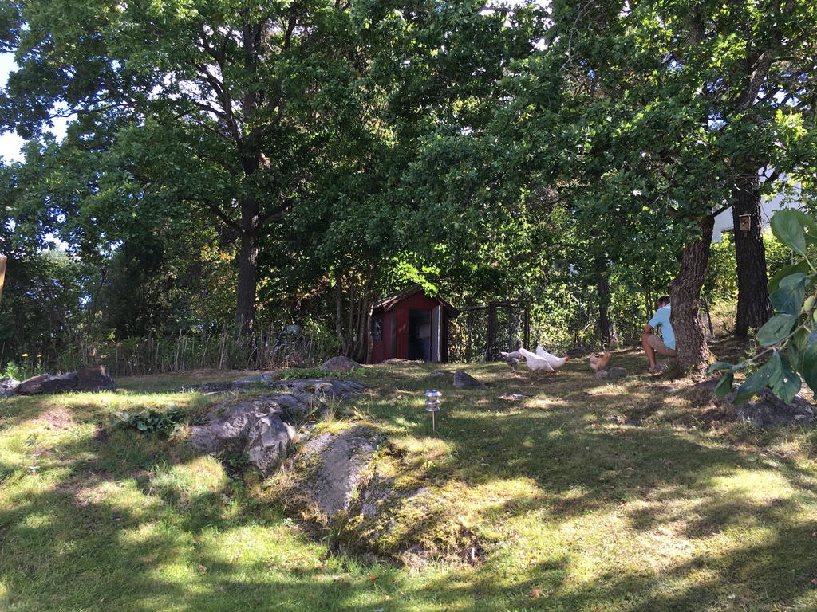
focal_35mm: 29
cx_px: 408
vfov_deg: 48.2
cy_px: 306
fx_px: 684
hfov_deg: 61.7
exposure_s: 1/187
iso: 25
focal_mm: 4.15
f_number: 2.2
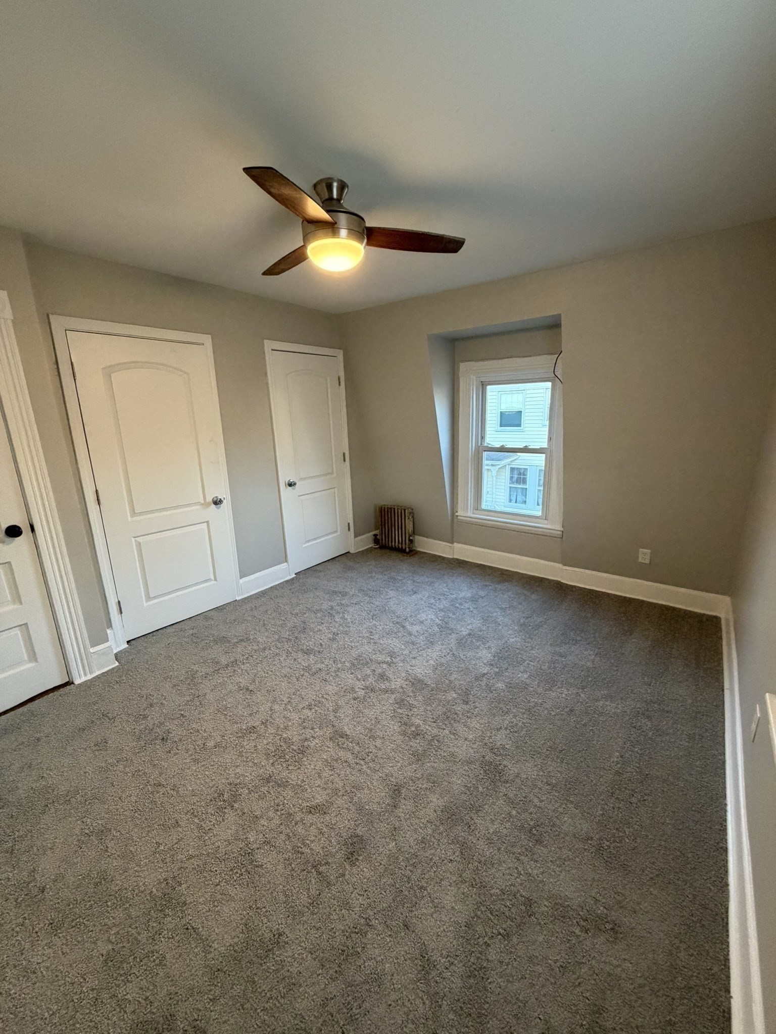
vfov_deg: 102.1
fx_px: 418
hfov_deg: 85.7
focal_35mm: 14
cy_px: 517
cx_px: 388
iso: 400
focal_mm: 2.22
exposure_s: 1/60
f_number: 2.2
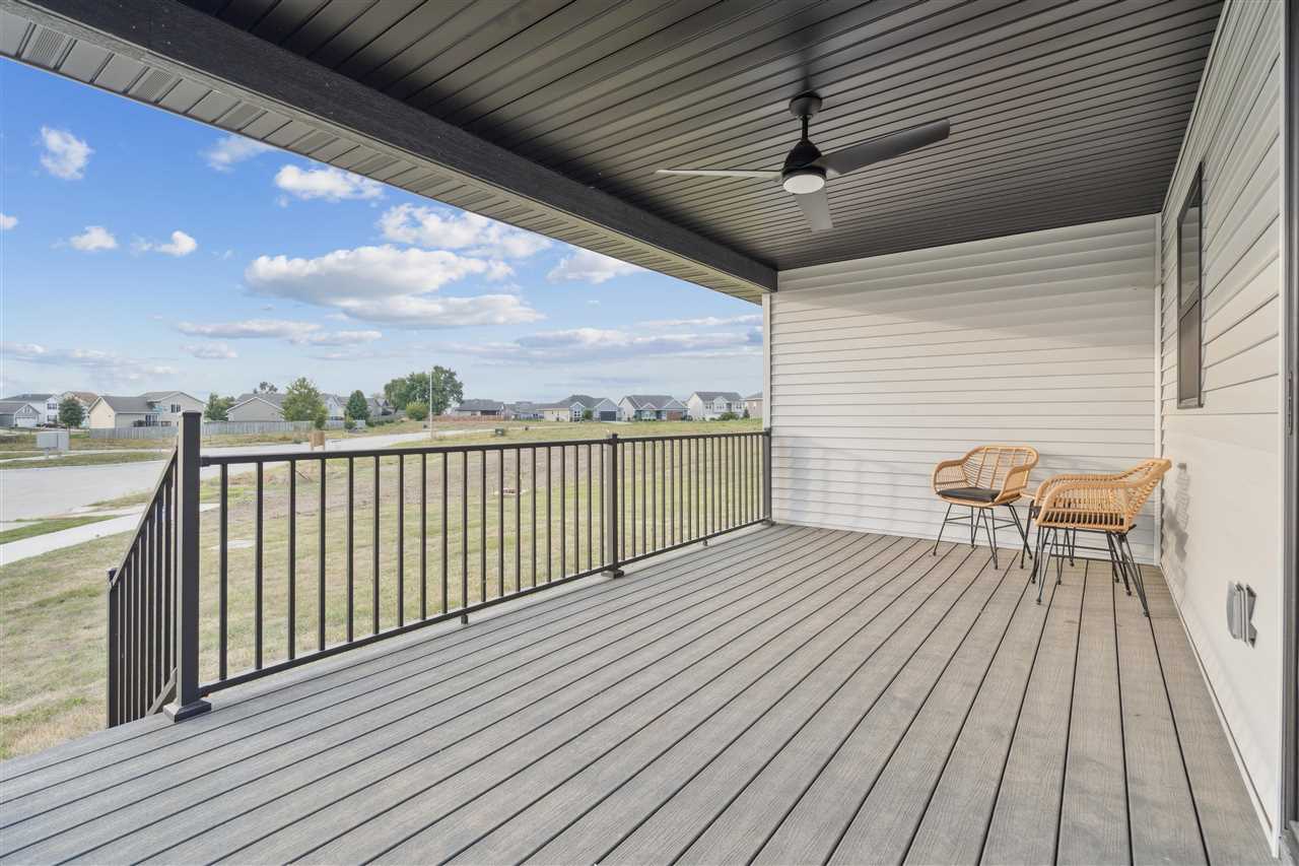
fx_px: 577
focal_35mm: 16
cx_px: 650
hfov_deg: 96.7
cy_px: 433
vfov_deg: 73.7
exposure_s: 1/160
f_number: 8
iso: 400
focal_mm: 16
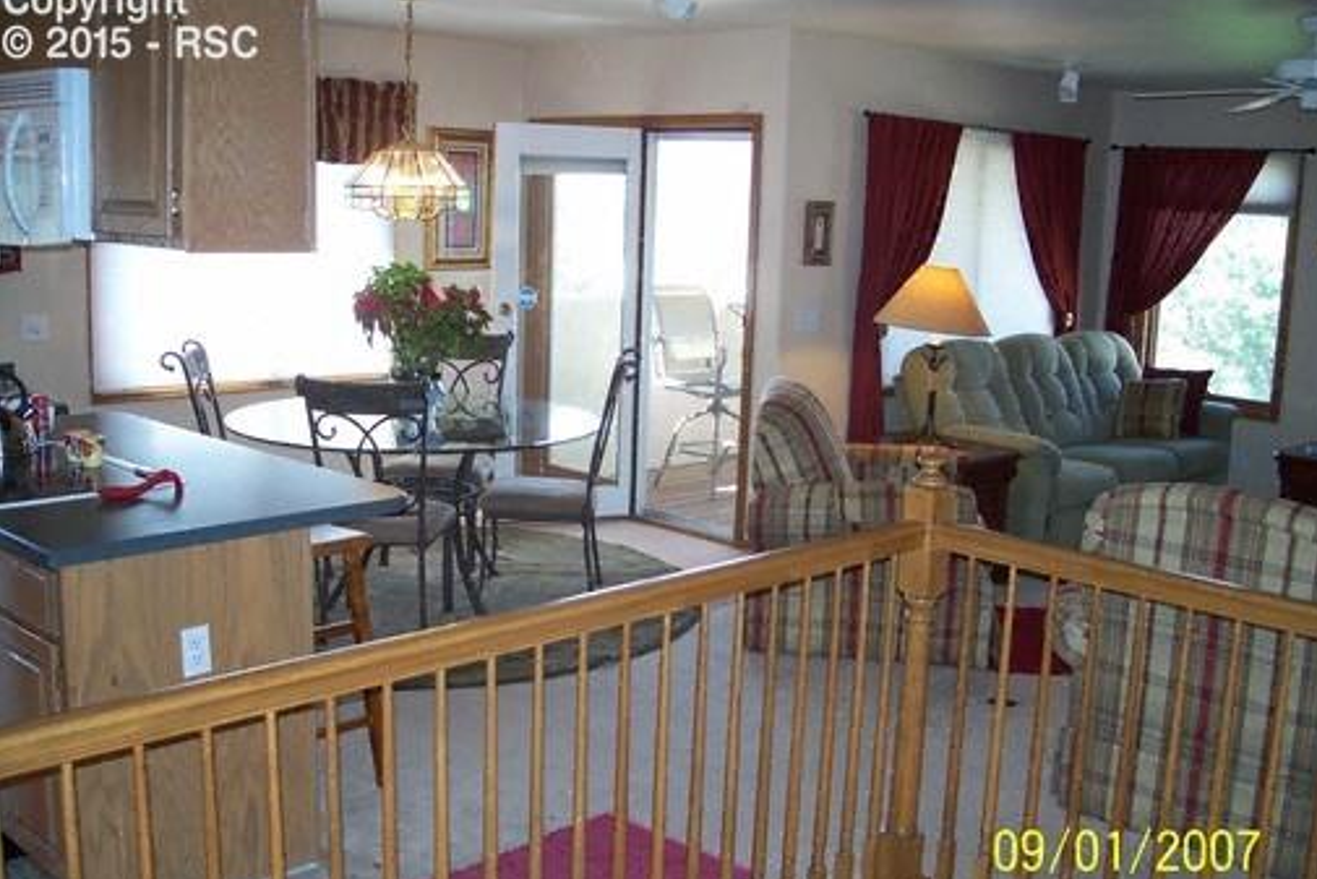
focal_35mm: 39
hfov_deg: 49.5
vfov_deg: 34.2
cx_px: 665
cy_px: 477
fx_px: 1427
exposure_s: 1/60
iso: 200
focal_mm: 7.8
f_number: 2.8
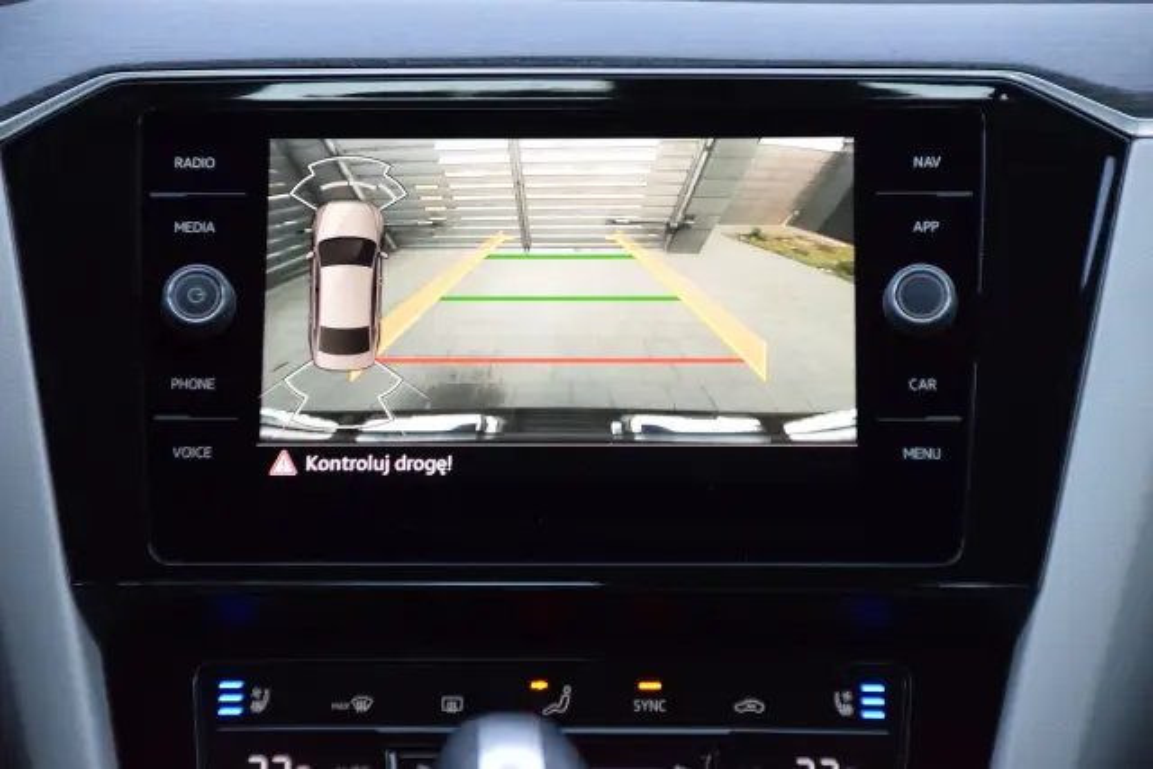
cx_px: 576
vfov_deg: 9.2
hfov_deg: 13.7
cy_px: 384
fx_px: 4805
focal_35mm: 150
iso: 1400
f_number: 5.6
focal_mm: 100
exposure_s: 1/160
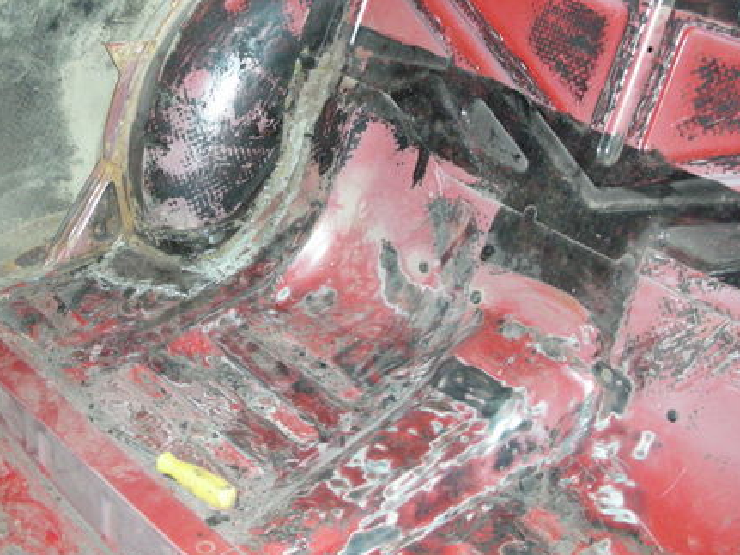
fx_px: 1111
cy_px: 204
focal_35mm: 52
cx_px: 264
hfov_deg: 36.6
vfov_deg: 27.9
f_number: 2.8
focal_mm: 5.8
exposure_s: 1/60
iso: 241
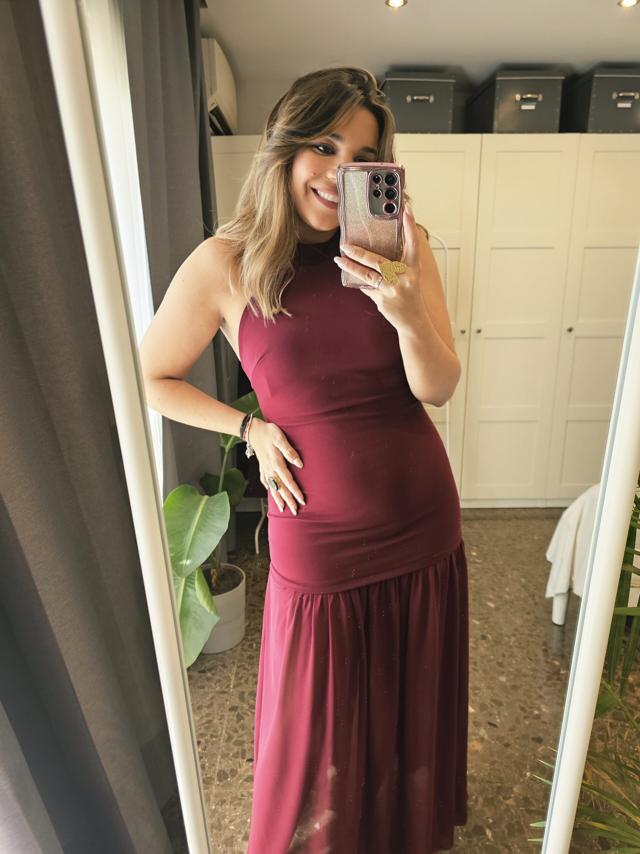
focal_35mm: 23
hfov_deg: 58.9
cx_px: 320
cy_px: 427
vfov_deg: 73.9
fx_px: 567
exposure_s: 1/100
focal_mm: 6.3
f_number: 1.7
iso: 160
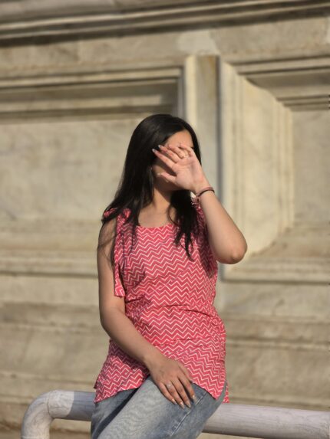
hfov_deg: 12.9
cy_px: 220
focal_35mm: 115
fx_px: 1461
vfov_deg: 17.1
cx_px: 165
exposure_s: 1/722
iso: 32
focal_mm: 18.6
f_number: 3.4
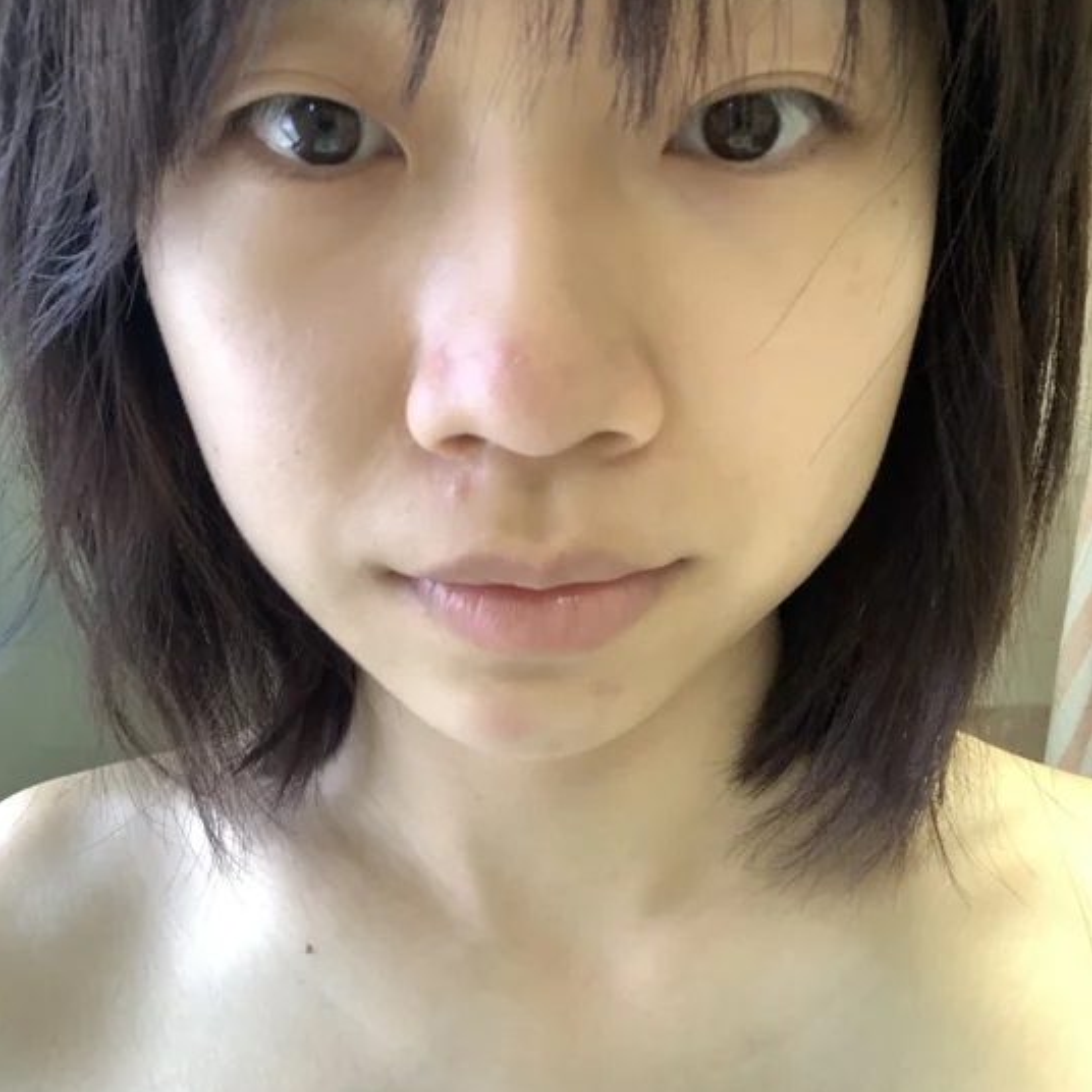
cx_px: 546
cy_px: 481
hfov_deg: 43.9
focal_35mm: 38
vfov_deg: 43.8
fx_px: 1356
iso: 200
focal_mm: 2.87
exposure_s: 1/60
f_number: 2.2
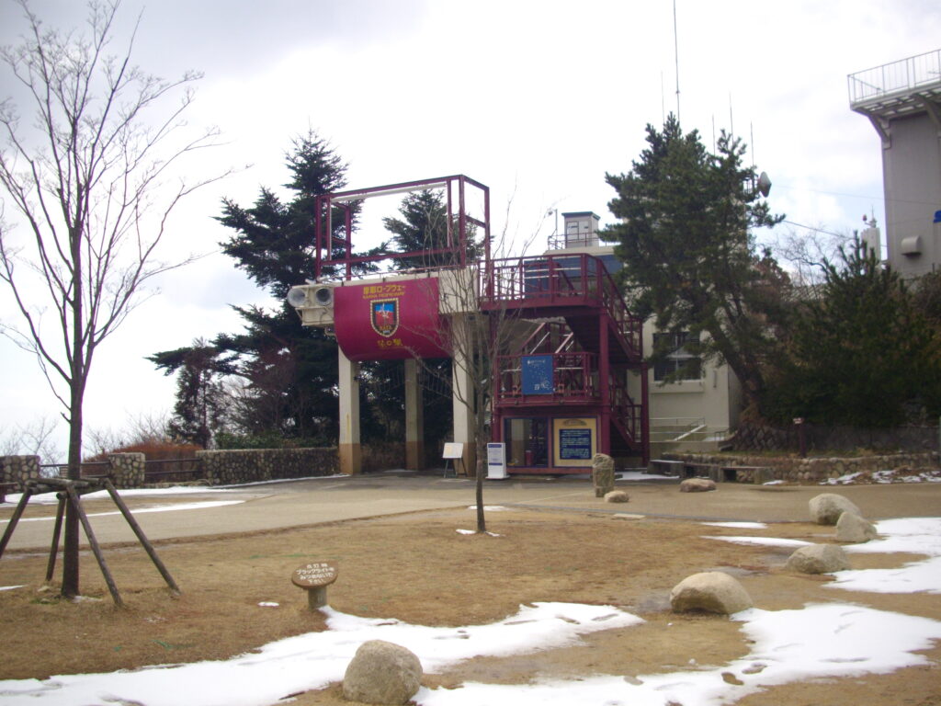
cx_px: 470
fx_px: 1006
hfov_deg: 50.1
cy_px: 353
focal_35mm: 37
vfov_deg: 38.7
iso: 100
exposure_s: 1/320
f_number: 5.6
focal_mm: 6.2
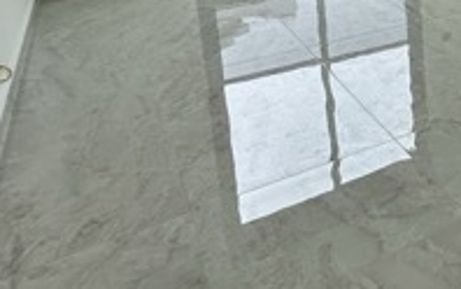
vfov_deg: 23.6
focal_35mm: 48
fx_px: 603
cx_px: 657
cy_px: -91
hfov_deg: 29.5
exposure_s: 1/447
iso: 40
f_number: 2.2
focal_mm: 2.22
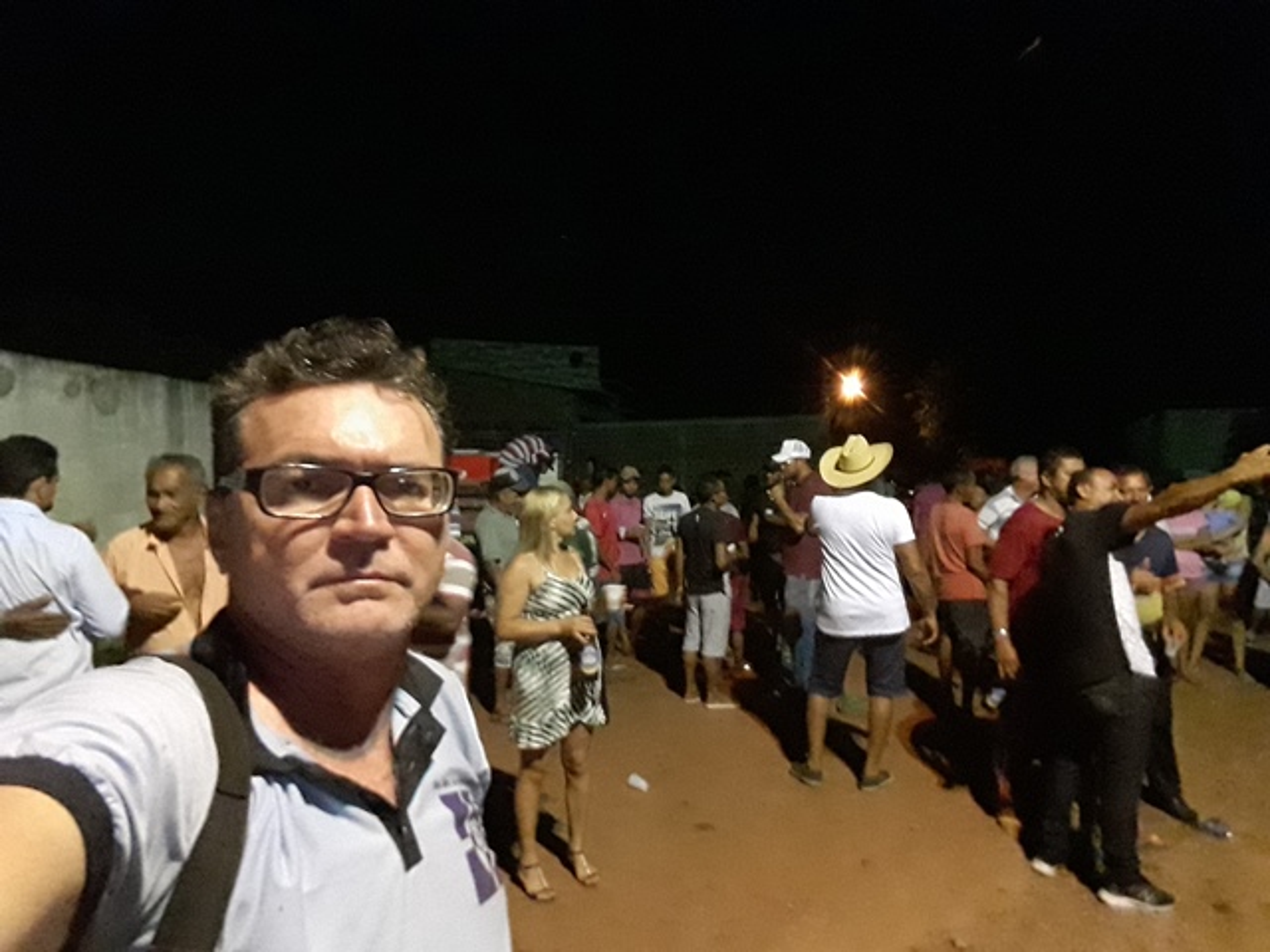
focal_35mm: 23
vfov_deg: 58.9
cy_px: 476
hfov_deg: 73.9
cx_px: 635
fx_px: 844
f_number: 2.2
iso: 640
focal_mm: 1.95
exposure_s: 1/12
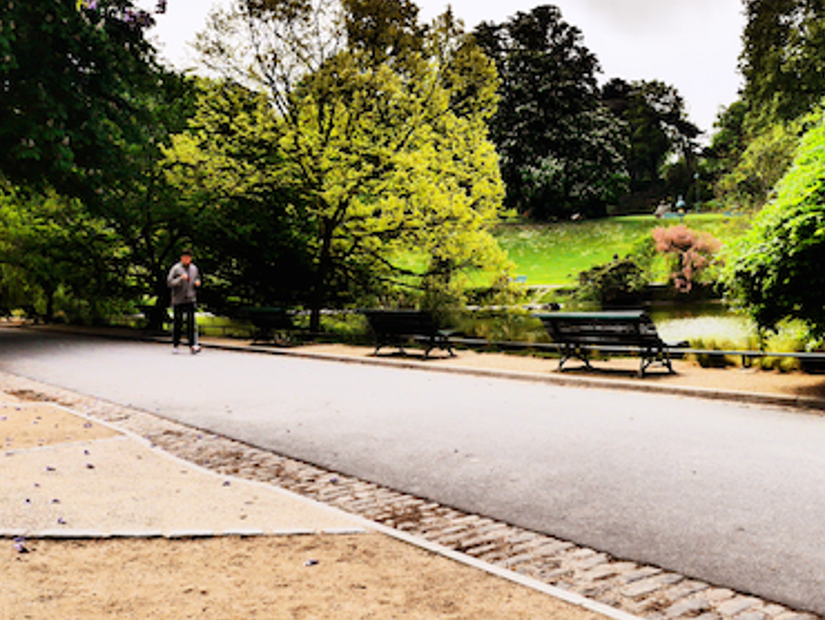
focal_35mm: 45
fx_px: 1073
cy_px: 287
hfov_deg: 41.8
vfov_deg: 32.2
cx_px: 513
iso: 200
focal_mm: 13
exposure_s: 1/500
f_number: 9
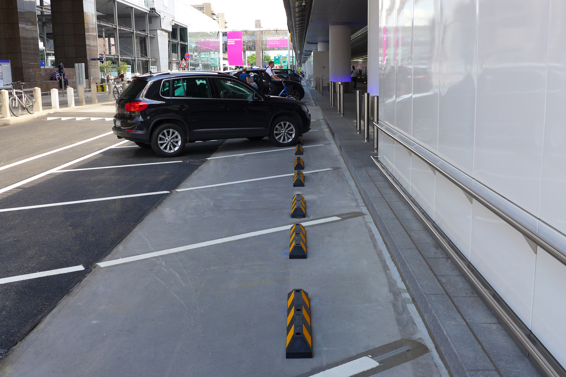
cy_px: 188
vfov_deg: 35.1
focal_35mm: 38
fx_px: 598
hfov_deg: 50.7
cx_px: 283
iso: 80
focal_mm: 7.3
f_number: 2.8
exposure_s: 1/200
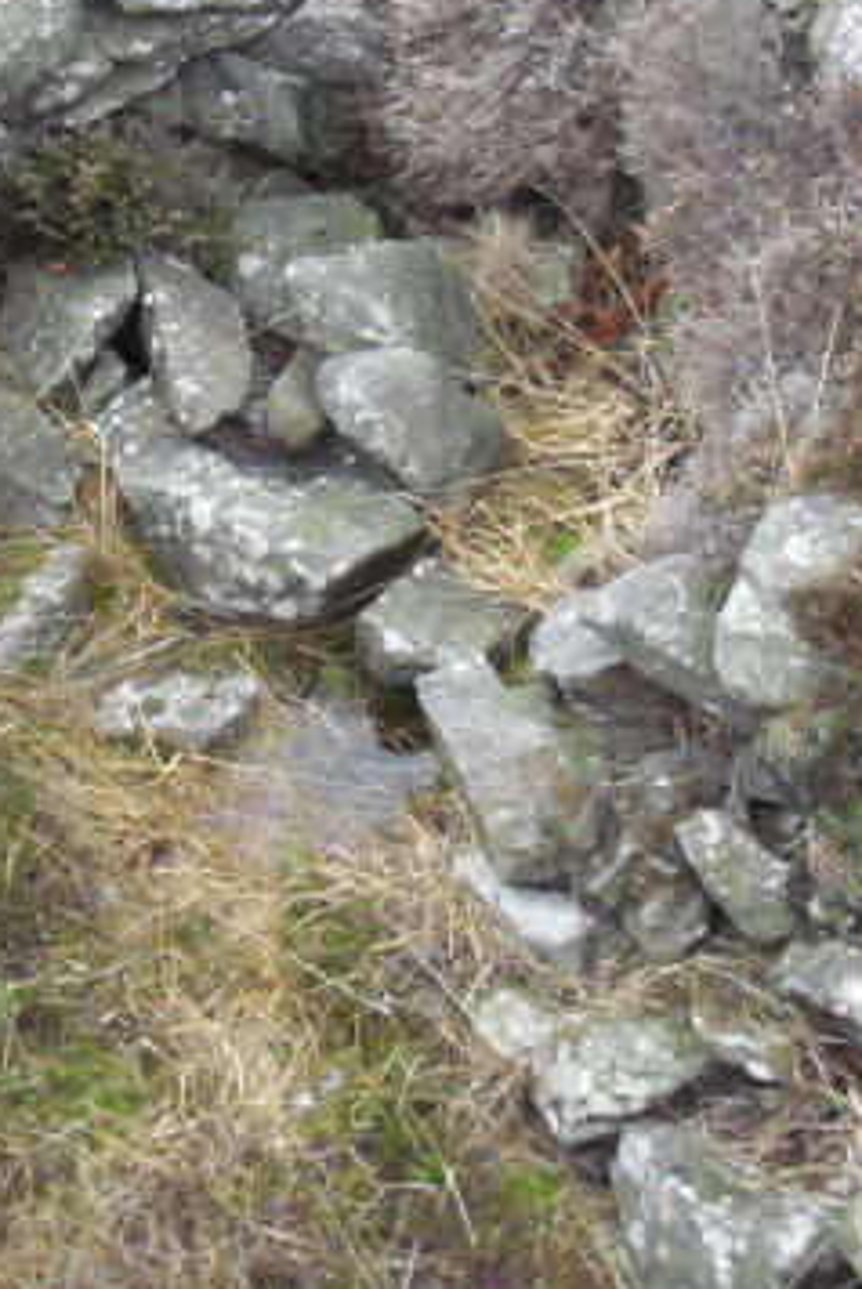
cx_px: 326
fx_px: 2545
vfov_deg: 28.3
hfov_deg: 19.2
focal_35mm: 71
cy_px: 438
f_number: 2.8
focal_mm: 6.2
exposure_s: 1/100
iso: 400
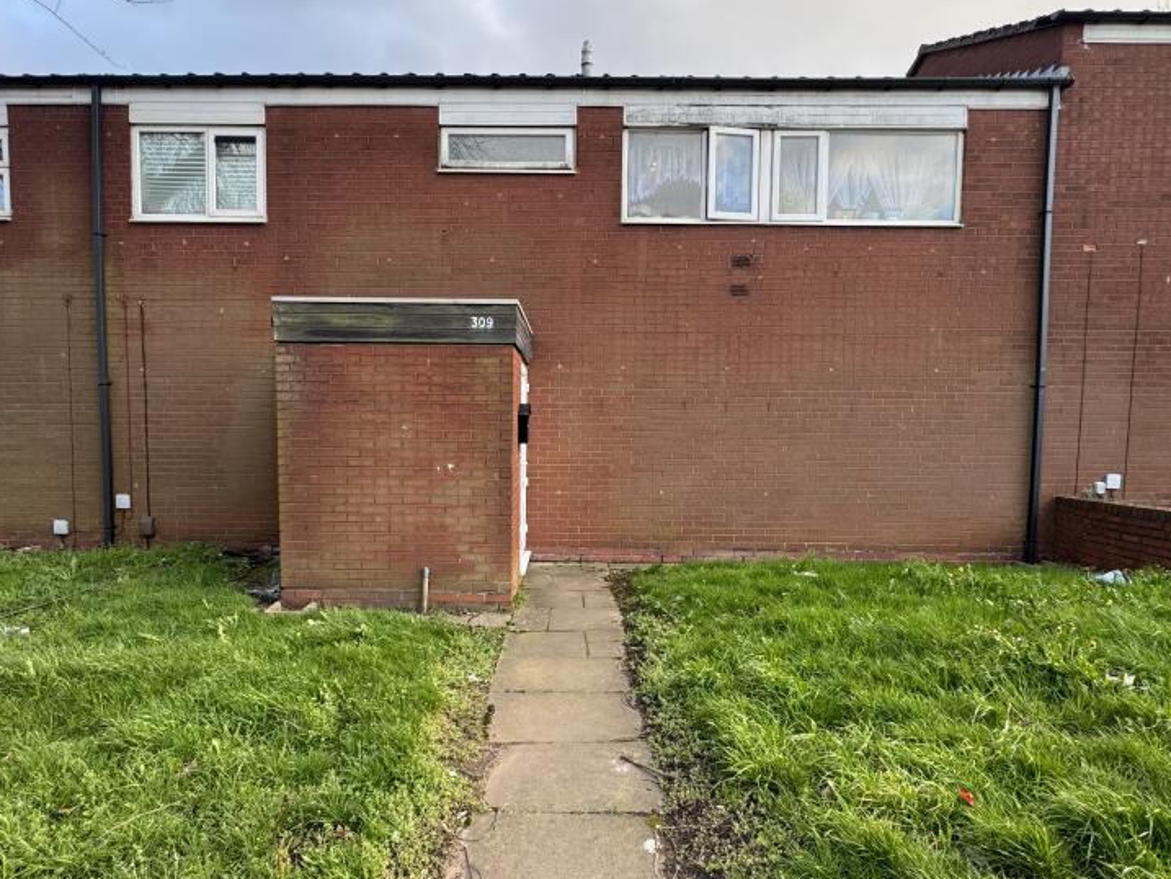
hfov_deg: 81.7
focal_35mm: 20
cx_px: 555
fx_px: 677
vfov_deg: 65.9
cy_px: 464
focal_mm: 2.22
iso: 64
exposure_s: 1/99
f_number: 2.2
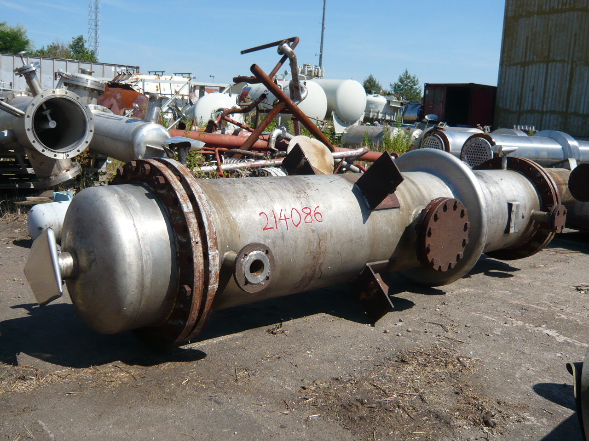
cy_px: 220
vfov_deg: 42.9
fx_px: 562
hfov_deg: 55.4
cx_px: 294
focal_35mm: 33
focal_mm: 4.6
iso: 100
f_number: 8
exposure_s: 1/200
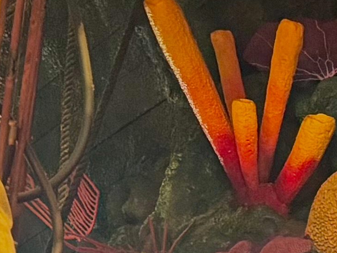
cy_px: 514
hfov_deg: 9.7
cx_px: 679
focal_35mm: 189
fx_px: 1840
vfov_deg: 7.5
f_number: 1.78
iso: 640
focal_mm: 6.76
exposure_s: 1/60
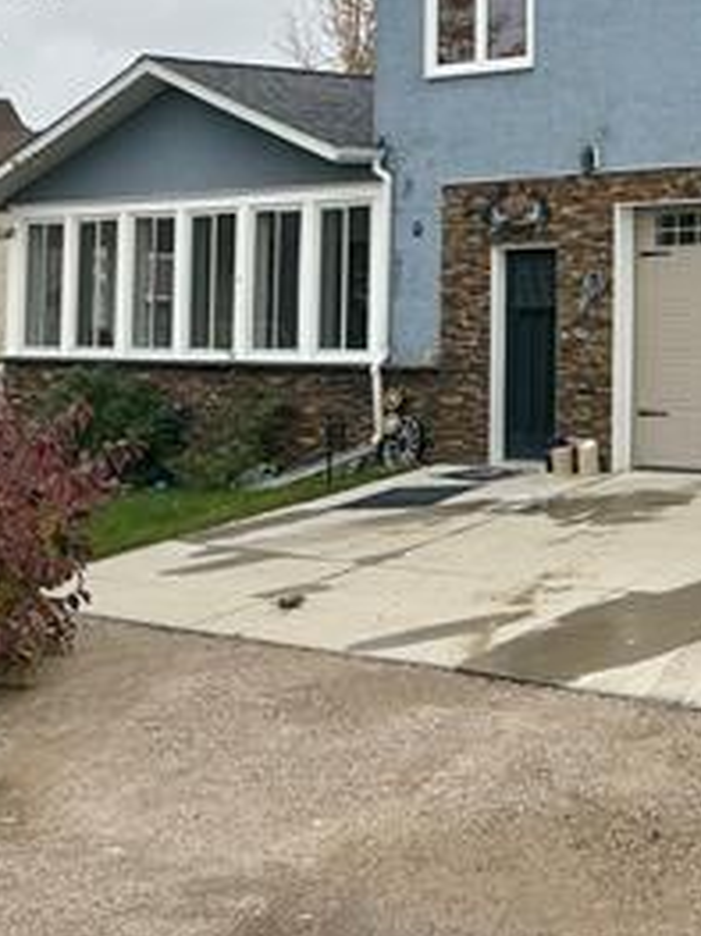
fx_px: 2054
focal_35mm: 76
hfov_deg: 17.9
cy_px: 103
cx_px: 947
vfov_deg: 24.9
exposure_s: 1/1451
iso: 50
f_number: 1.6
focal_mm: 5.96
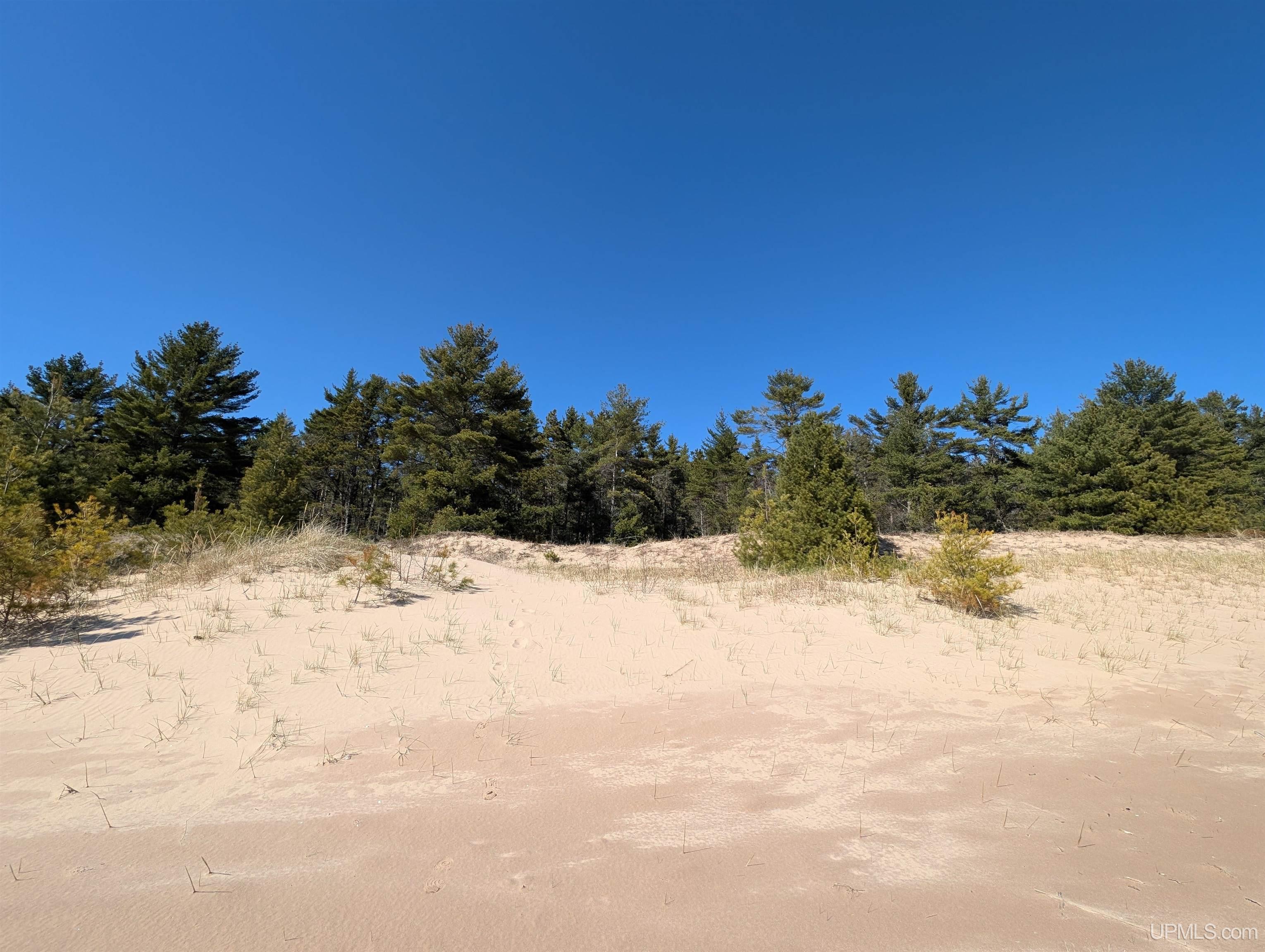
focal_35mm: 12
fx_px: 439
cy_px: 476
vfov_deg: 94.6
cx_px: 632
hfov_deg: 110.5
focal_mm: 2.23
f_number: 1.95
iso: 40
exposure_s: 1/1587
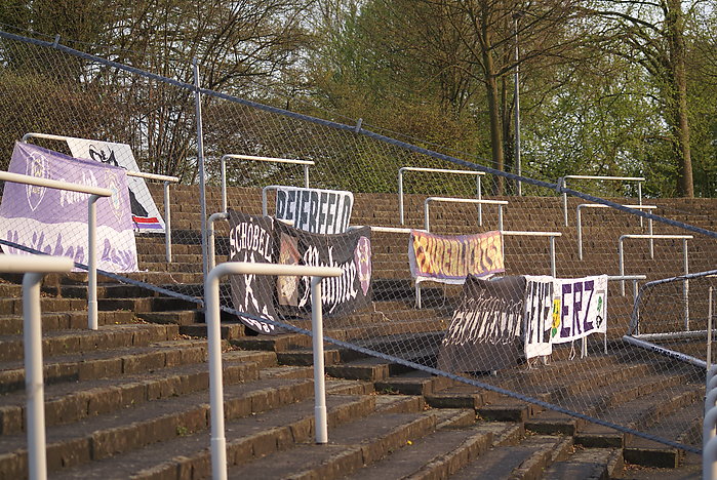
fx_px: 2094
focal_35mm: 105
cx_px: 358
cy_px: 240
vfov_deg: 13.1
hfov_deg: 19.4
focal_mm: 70
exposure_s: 1/250
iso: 100
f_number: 4
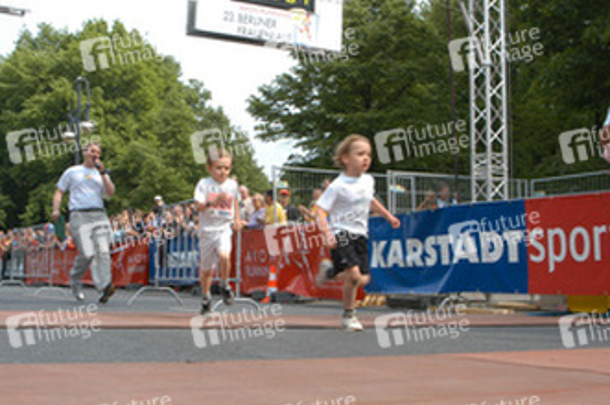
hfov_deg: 40.3
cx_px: 263
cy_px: 188
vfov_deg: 27.5
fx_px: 829
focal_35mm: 49
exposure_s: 1/80
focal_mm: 24
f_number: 14
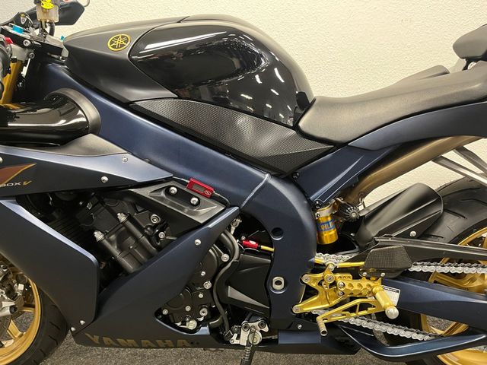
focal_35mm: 26
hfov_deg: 67.3
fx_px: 366
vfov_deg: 53.1
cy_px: 182
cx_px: 244
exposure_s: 1/33
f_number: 1.6
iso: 400
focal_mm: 5.1
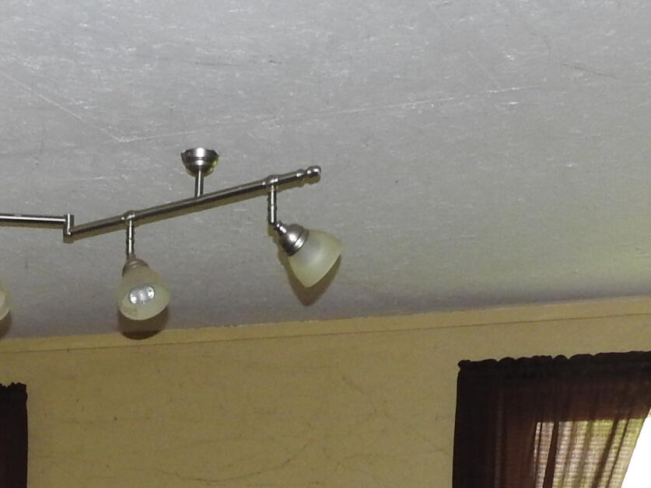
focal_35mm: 86
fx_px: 1618
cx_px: 78
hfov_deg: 22.3
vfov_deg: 15.5
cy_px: 785
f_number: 3.3
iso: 200
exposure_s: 1/30
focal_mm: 4.3
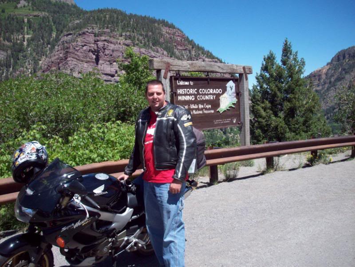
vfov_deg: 38.7
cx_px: 178
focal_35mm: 37
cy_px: 134
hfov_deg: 50.1
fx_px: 379
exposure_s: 1/285
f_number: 5.6
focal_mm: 6.2
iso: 80
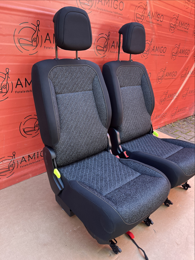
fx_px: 195
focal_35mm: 26
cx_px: 98
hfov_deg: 53.1
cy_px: 130
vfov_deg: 67.3
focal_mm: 5.1
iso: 80
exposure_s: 1/121
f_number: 1.6
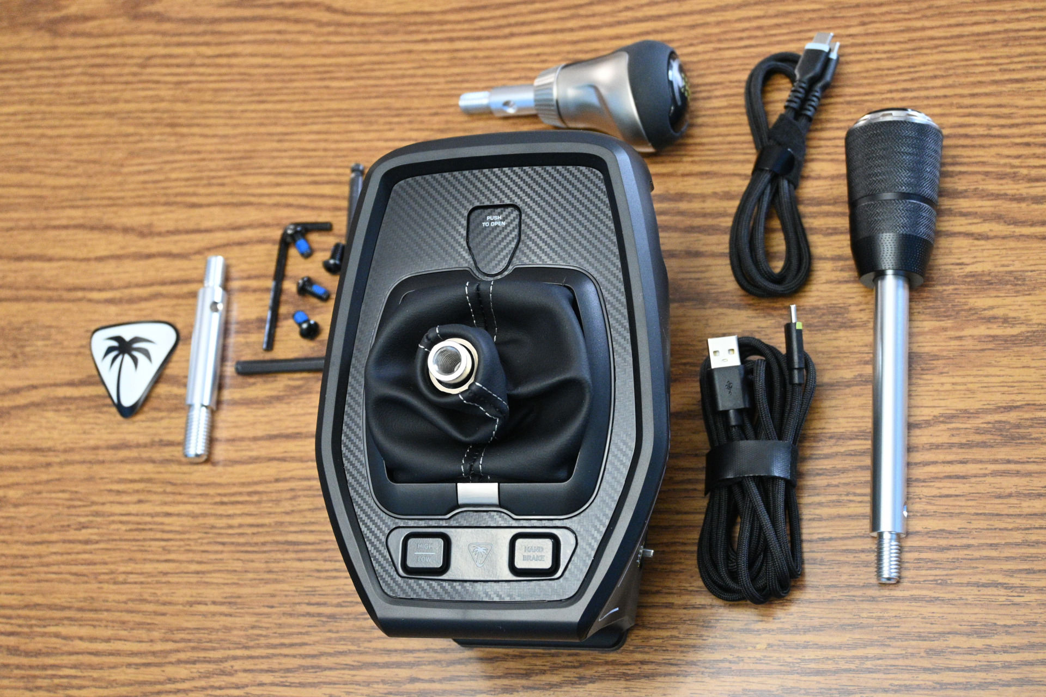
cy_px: 348
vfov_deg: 28.5
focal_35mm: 47
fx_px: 1373
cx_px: 523
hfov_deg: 41.7
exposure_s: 1/60
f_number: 5
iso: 3600
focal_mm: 31.5
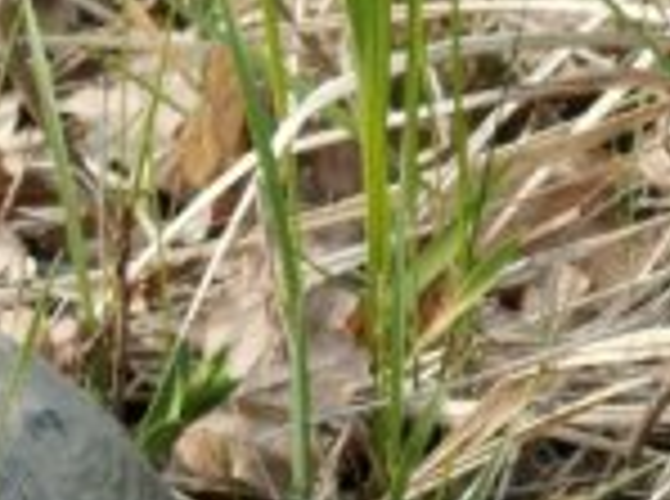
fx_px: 7801
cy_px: 658
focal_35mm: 404
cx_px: -40
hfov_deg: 4.9
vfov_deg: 3.7
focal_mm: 21.89
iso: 50
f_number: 4
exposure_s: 1/160
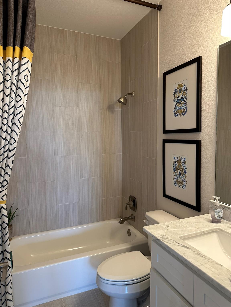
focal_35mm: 24
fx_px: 214
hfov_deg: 56.8
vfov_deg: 71.6
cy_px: 154
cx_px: 116
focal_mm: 6.86
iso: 125
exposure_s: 1/60
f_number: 1.78
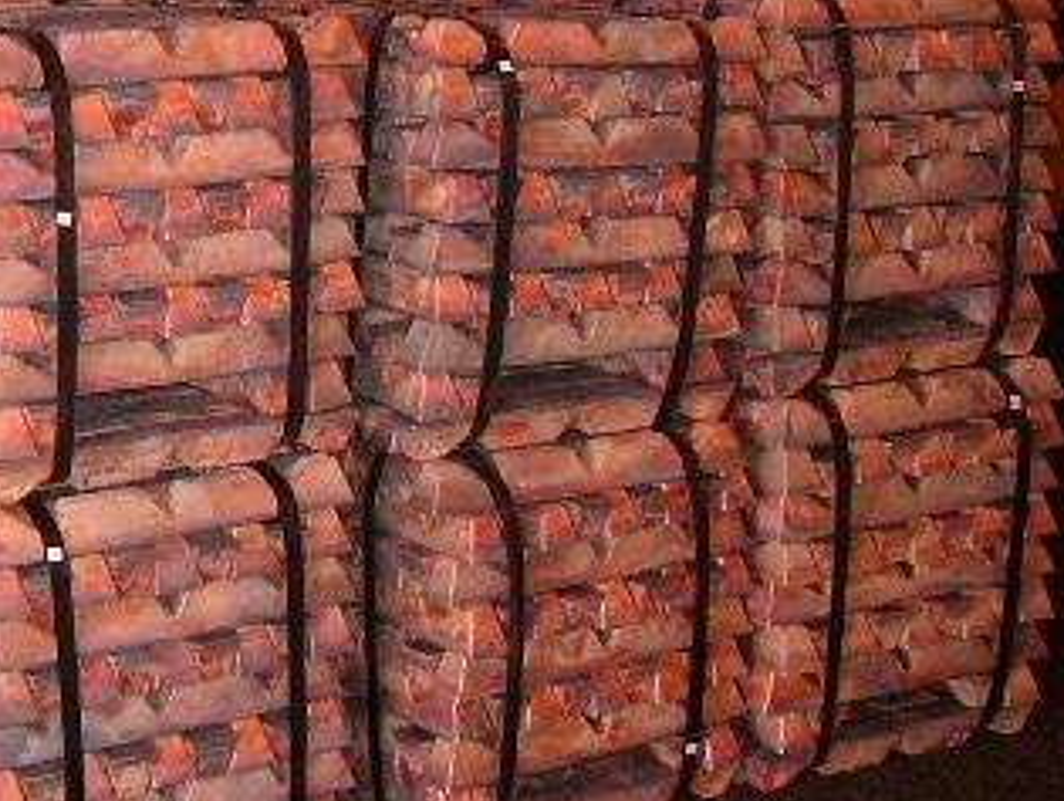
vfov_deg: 20.7
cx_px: 101
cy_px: 267
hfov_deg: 26.4
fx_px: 2185
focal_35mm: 71
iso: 200
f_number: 2.8
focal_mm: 5.8
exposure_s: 1/60
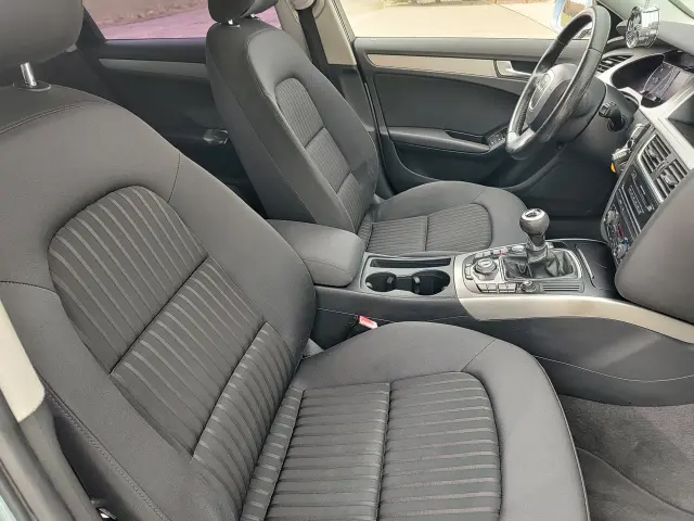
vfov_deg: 58.9
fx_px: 461
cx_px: 347
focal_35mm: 23
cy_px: 260
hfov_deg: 73.9
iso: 100
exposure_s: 1/122
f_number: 1.8
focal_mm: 5.56
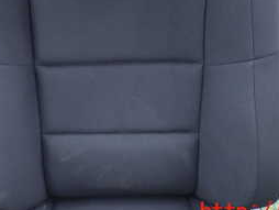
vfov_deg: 23.3
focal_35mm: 59
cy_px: -21
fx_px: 476
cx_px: 119
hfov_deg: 32.6
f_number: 5.6
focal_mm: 4.5
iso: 100
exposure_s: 1/30
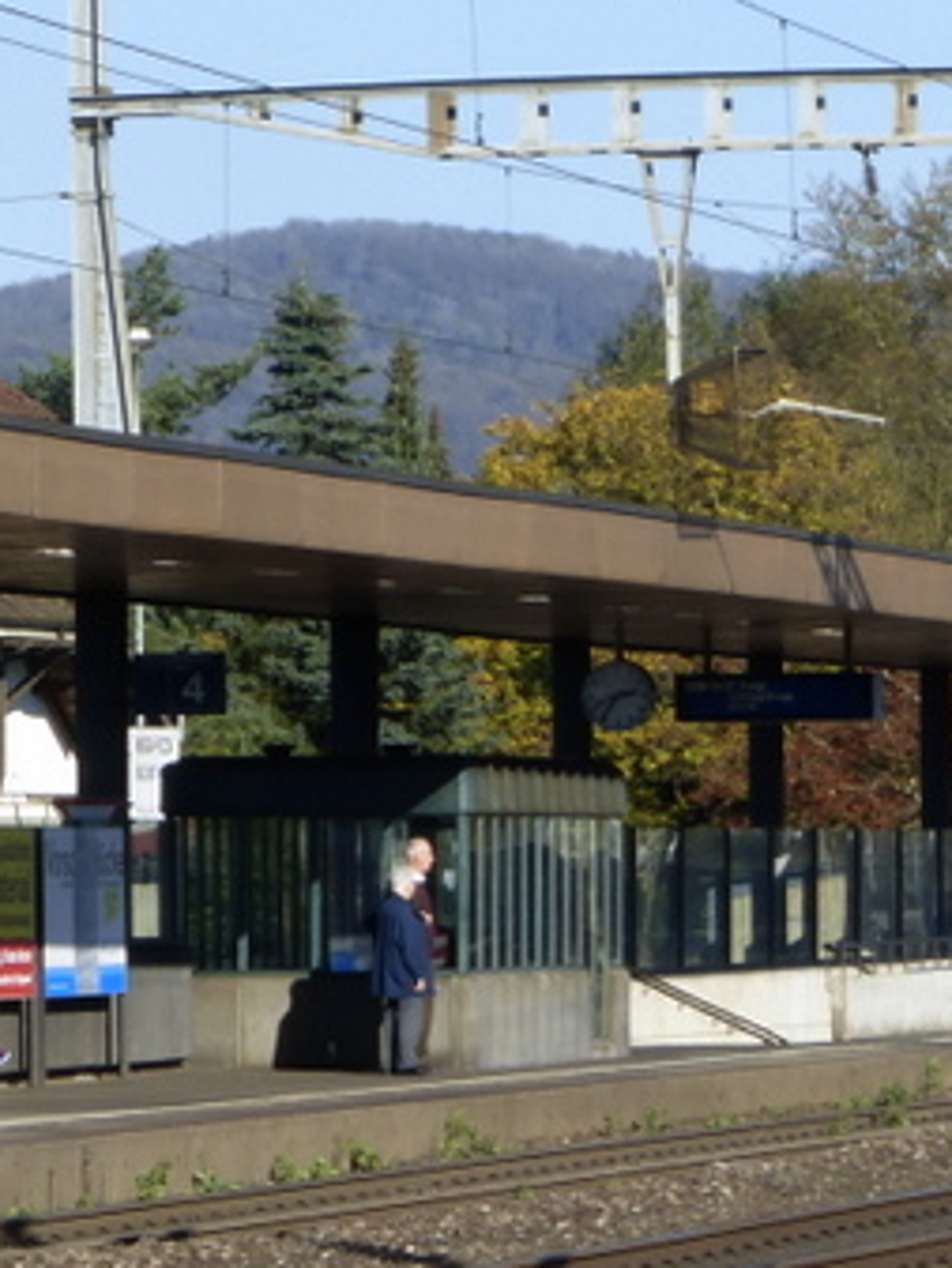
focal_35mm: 329
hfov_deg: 4.5
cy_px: 813
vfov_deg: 6.0
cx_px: 1802
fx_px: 12056
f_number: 5.3
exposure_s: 1/400
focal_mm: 18.2
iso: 100
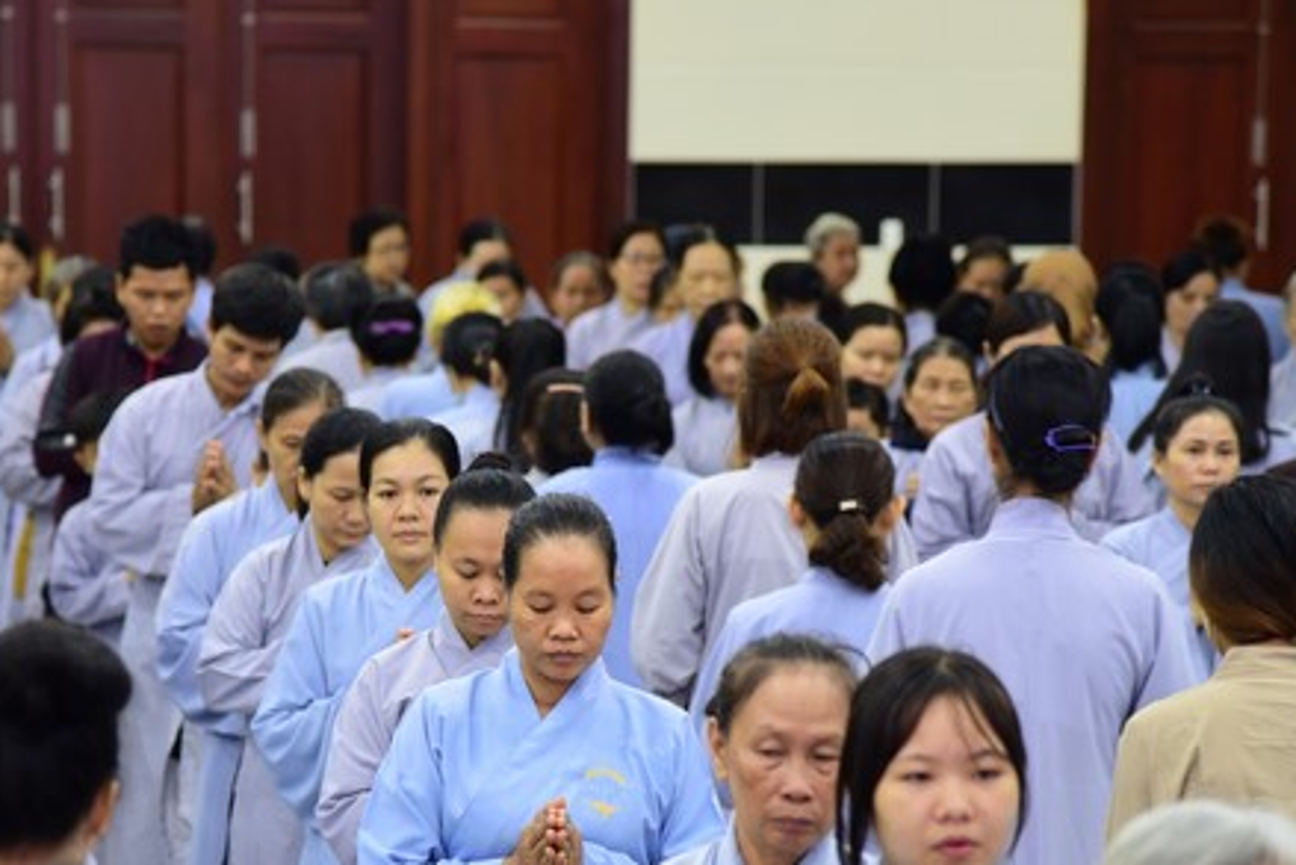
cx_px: 561
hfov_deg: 12.6
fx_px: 5870
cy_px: 514
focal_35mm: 163
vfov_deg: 8.4
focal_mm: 110
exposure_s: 1/30
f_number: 4
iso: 1000
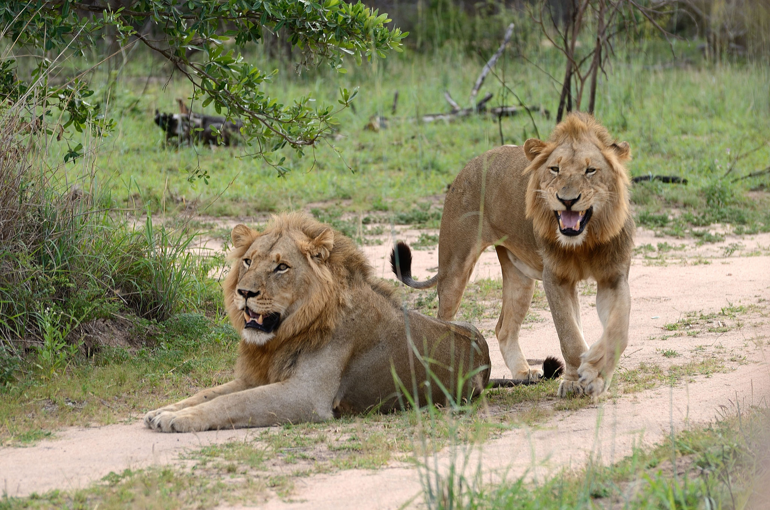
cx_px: 385
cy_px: 255
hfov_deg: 8.9
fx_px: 4962
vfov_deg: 5.9
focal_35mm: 232
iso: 100
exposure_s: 1/60
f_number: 5.6
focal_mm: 155
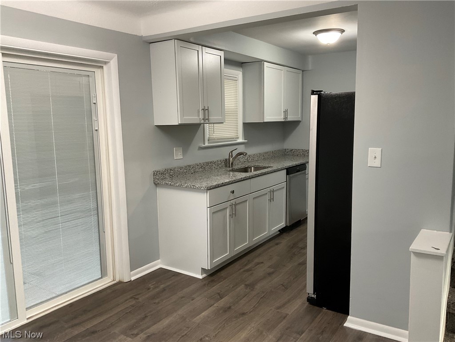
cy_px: 171
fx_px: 381
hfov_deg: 61.7
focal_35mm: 29
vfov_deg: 48.2
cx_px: 228
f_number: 1.8
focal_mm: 3
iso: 100
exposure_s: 1/60
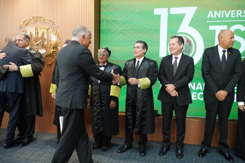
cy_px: 82
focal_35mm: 27
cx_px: 122
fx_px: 184
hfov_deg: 67.4
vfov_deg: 47.9
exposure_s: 1/320
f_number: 4.5
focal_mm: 18
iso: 5000
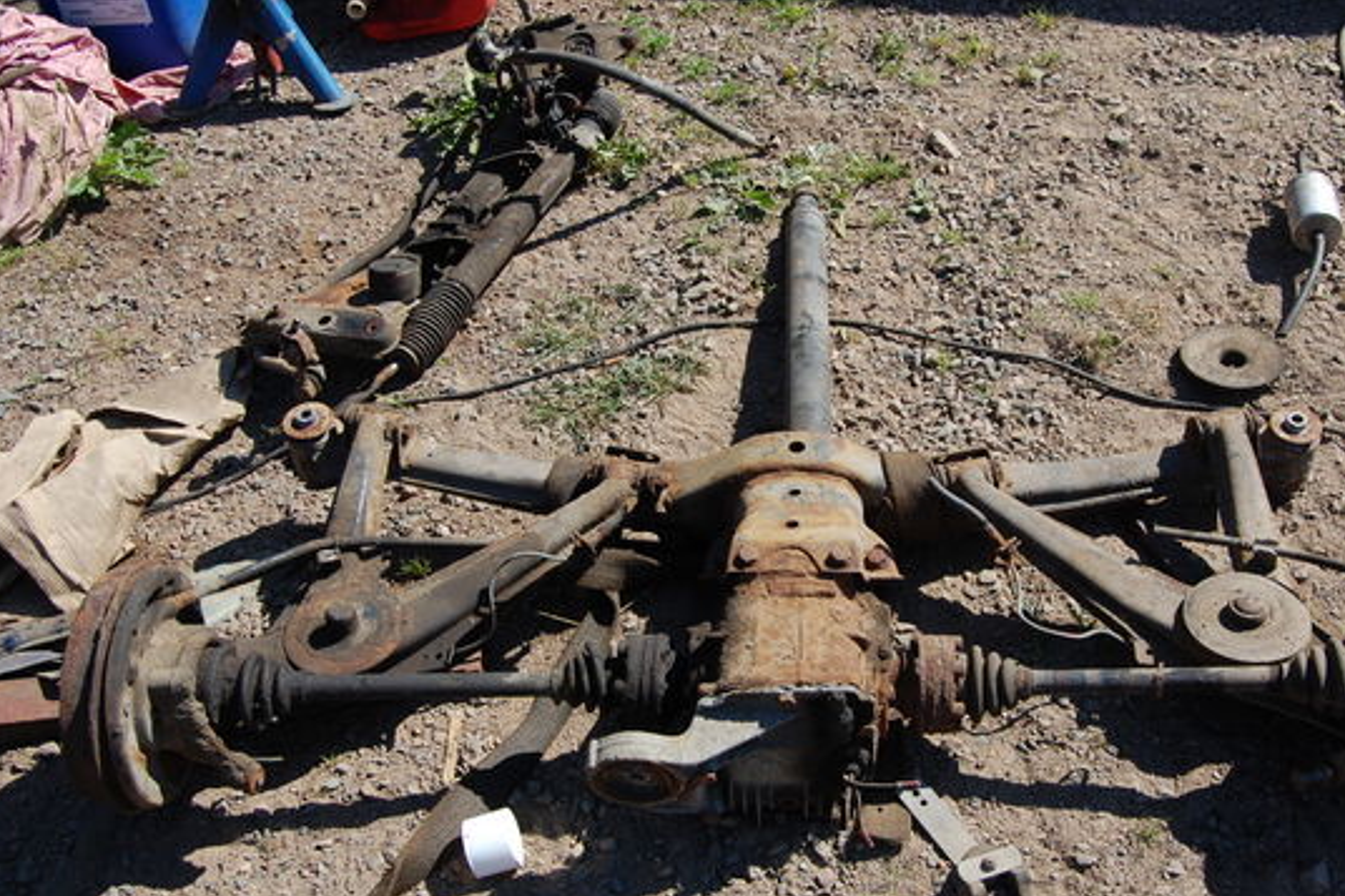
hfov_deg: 45.3
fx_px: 1606
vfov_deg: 31.2
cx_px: 778
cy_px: 452
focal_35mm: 43
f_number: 8
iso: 200
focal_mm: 24
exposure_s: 1/250
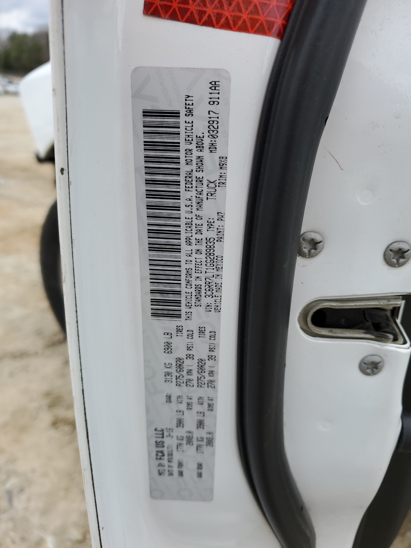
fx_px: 412
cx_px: 206
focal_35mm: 26
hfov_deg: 53.1
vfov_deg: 67.3
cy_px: 274
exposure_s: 1/435
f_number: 1.5
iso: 50
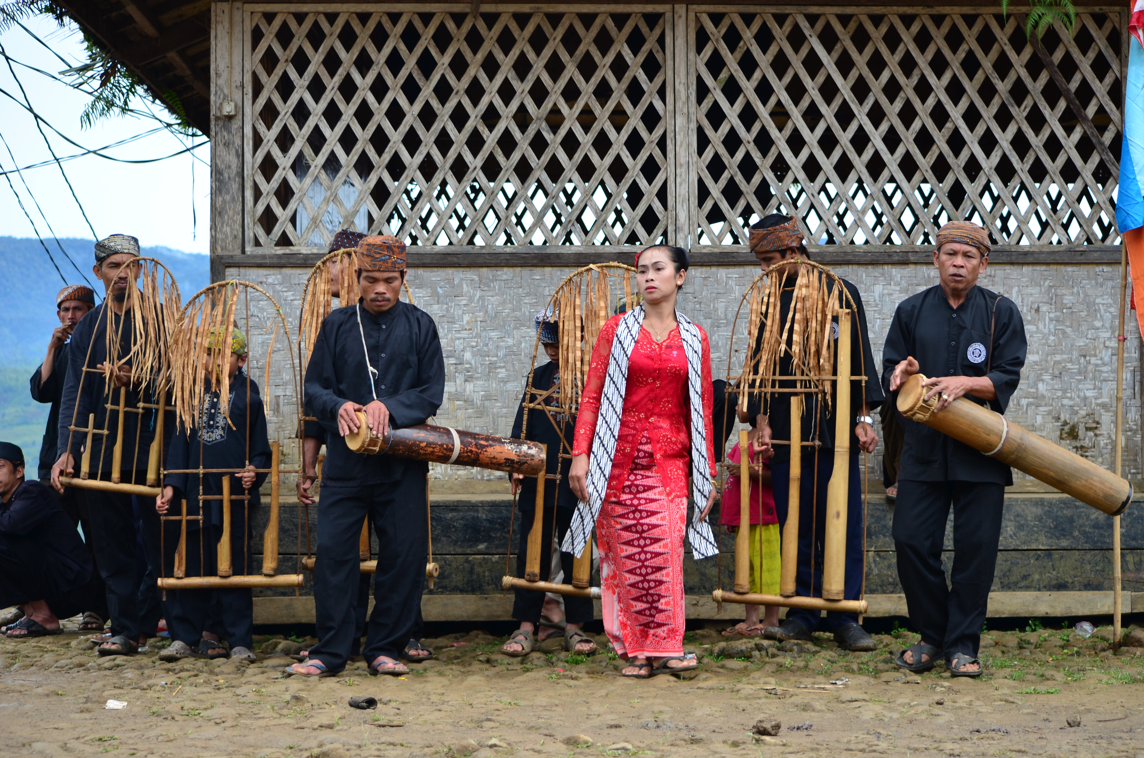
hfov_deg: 23.4
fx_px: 2759
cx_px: 572
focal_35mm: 87
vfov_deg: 15.6
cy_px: 379
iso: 100
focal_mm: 58
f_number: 4.5
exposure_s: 1/160
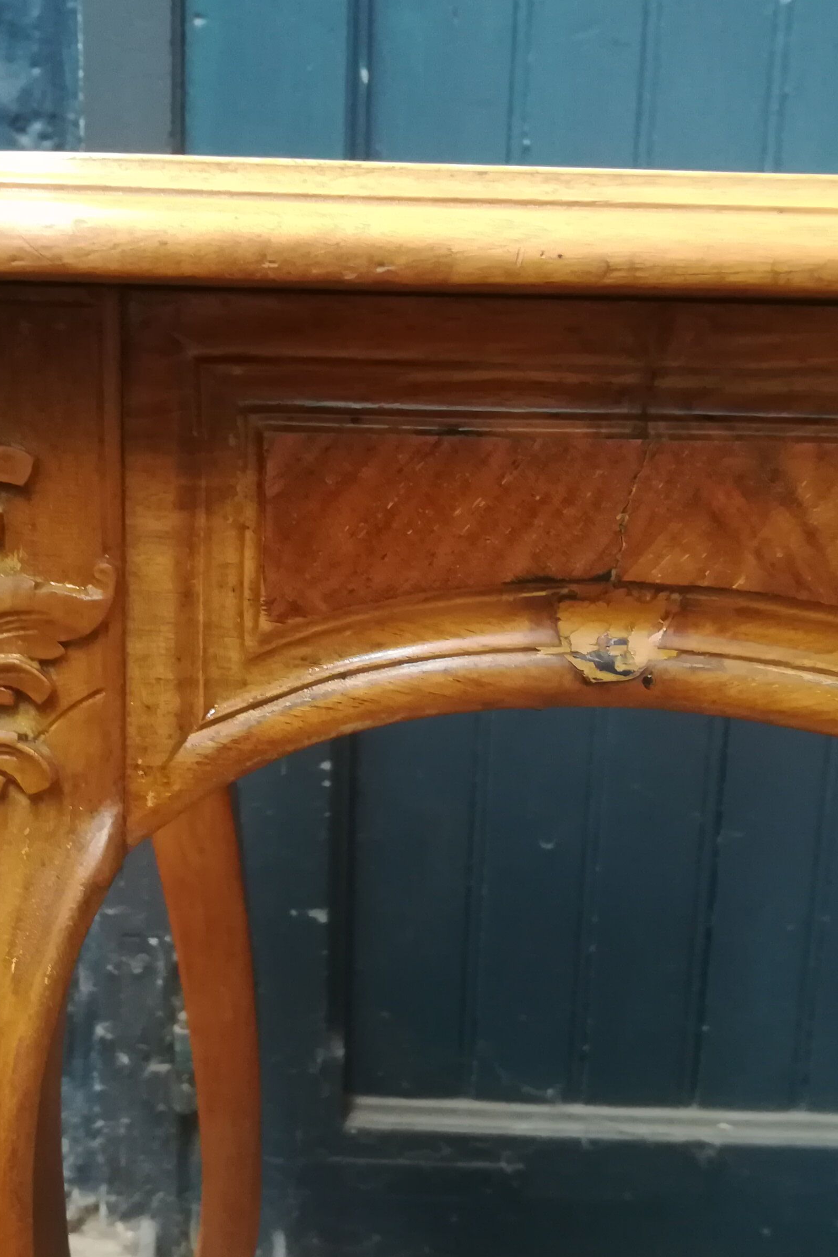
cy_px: 688
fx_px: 1571
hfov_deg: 29.8
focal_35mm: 45
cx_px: 324
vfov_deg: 43.6
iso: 400
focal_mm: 3.83
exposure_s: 1/25
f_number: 2.2
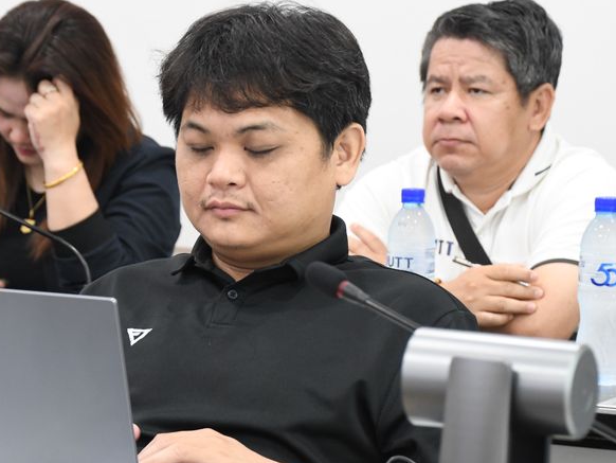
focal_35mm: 203
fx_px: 3614
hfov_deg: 9.7
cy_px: 275
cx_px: 212
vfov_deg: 7.3
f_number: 5.3
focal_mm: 80
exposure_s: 1/30
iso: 1600
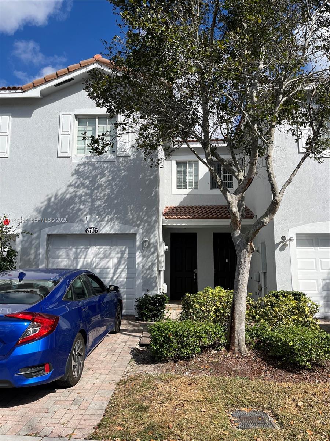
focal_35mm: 26
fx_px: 330
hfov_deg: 53.1
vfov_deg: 67.3
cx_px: 165
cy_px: 220
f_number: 1.6
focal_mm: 5.1
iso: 50
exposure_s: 1/4484
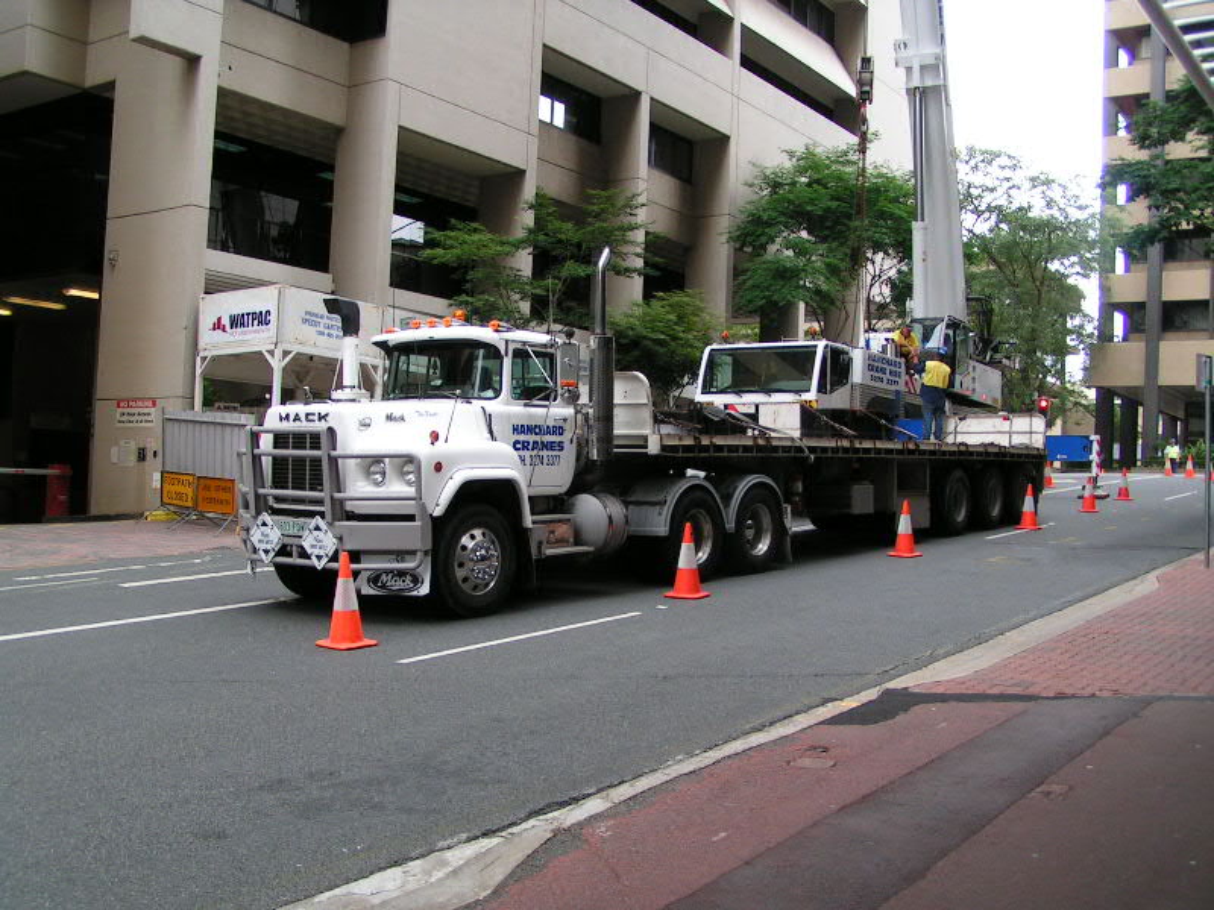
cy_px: 455
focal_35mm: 38
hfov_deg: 49.0
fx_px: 1333
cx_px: 607
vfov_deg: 37.7
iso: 50
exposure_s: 1/60
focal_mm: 5.8
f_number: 5
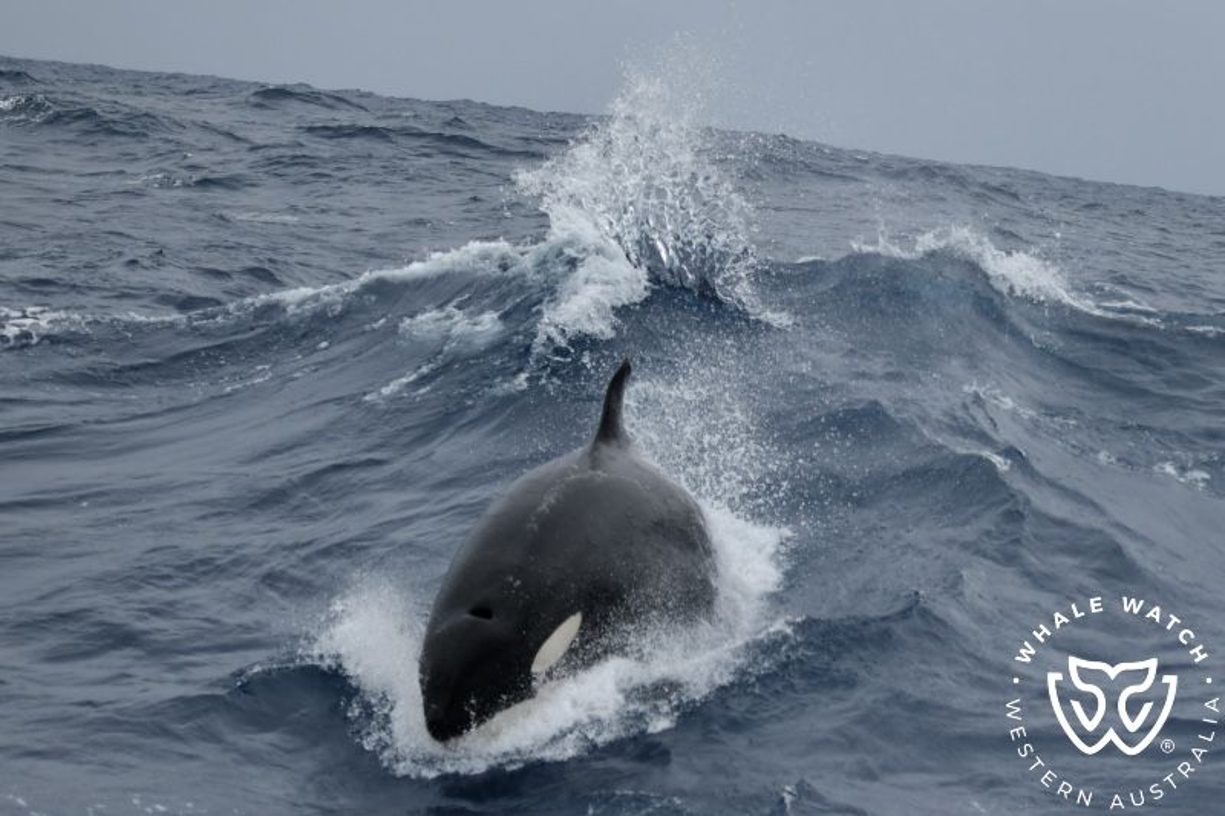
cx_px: 612
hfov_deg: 15.2
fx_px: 4593
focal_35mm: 135
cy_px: 408
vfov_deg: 10.2
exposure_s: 1/8000
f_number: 5
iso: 560
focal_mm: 135
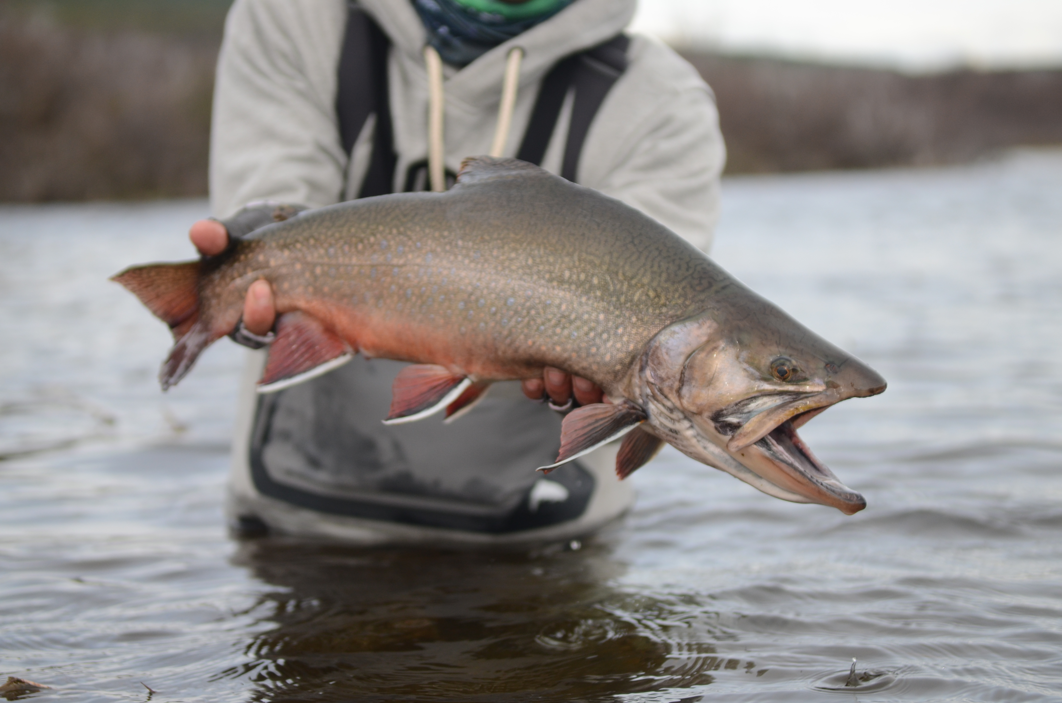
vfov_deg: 16.5
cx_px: 531
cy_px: 352
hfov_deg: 24.7
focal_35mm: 82
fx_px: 2429
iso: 320
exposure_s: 1/1600
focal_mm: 55
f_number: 2.8
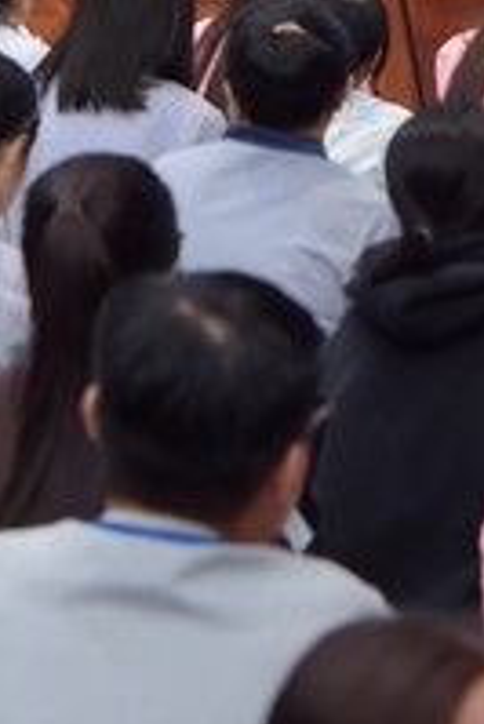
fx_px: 4348
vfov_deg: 9.4
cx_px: 175
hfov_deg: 6.4
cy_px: -73
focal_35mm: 216
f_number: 5
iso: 1250
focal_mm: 66
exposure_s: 1/125
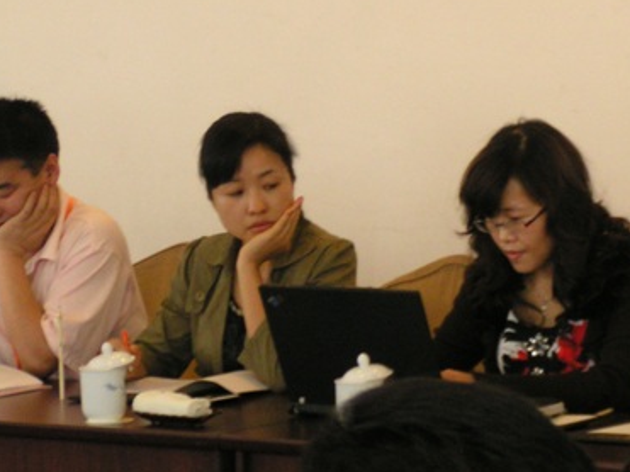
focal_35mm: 226
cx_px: 453
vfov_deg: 6.6
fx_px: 4112
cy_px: 182
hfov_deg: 8.8
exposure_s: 1/25
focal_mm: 20
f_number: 3.5
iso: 200
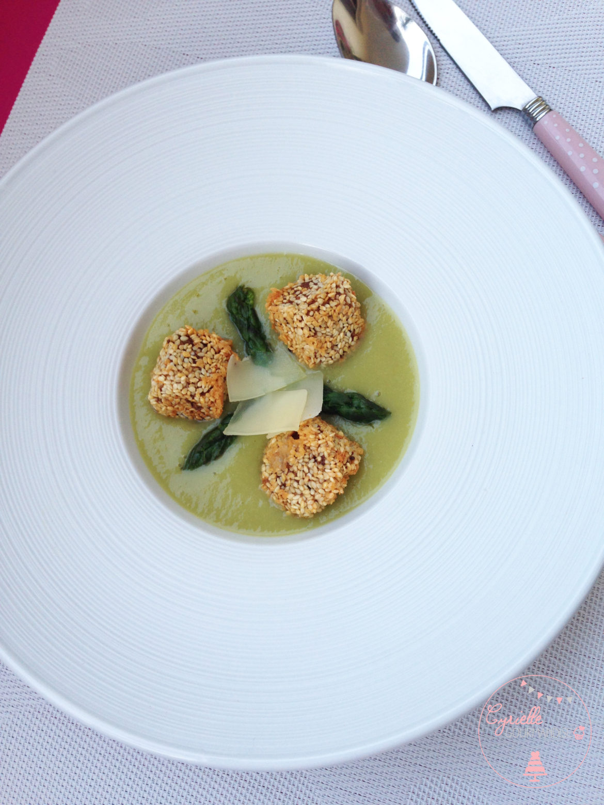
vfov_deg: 55.4
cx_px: 302
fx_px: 768
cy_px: 402
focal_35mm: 33
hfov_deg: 42.9
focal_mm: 4.12
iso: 50
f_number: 2.4
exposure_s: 1/24
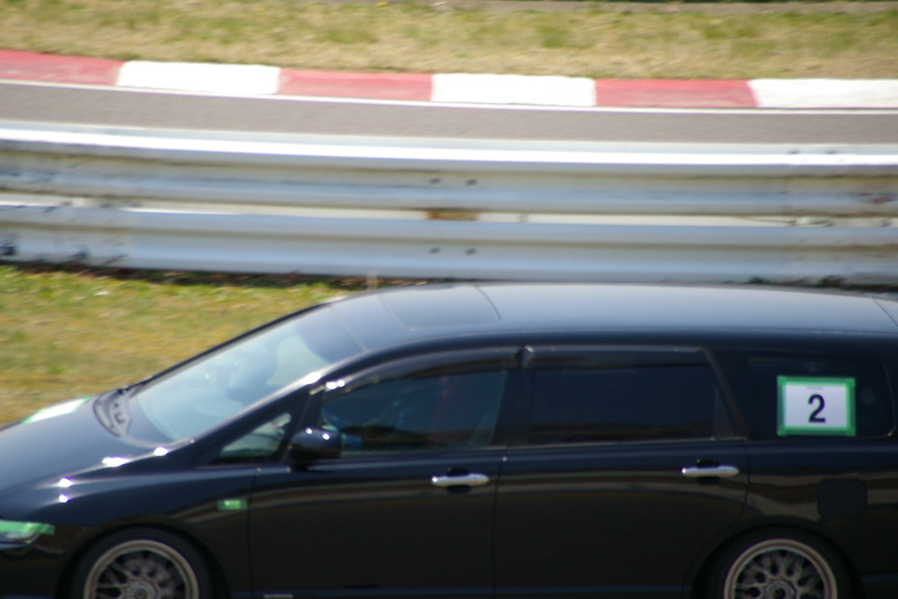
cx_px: 428
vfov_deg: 3.4
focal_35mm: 403
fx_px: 10050
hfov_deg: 5.1
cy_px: 312
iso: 200
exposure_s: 1/350
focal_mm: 250
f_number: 6.7
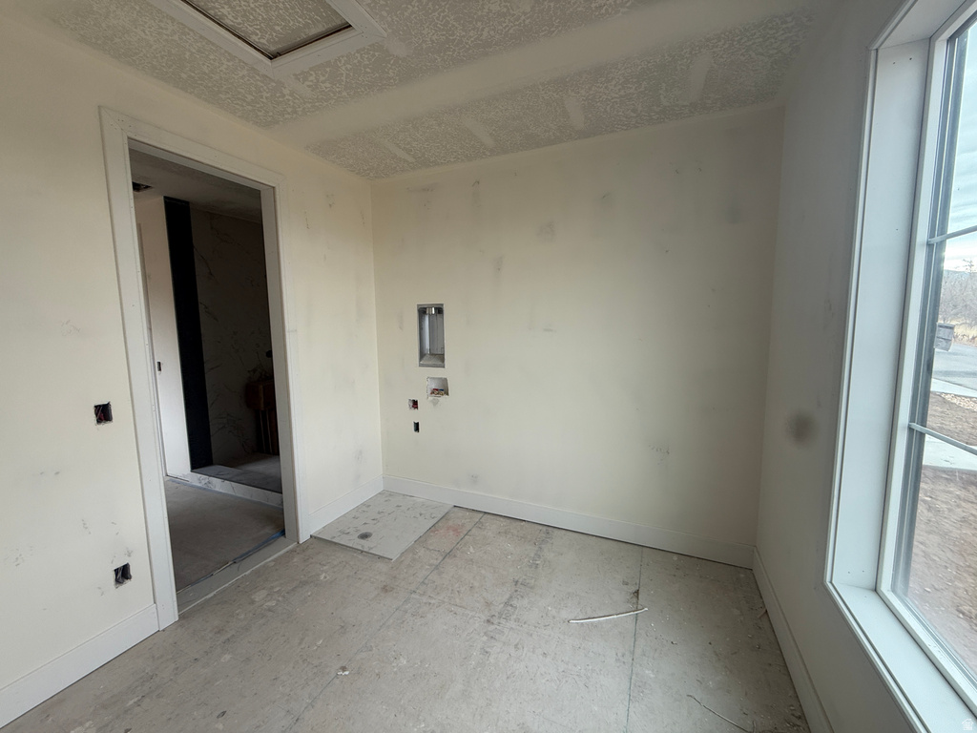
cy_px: 366
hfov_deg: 102.1
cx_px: 488
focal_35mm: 14
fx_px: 395
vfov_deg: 85.7
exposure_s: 1/99
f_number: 2.2
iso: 80
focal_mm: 2.22
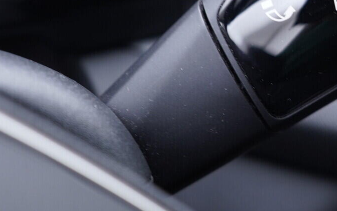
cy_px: 29
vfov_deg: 16.5
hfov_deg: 25.6
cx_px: 308
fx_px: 716
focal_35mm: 78
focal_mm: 24
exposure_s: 1/40
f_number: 2.8
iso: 320
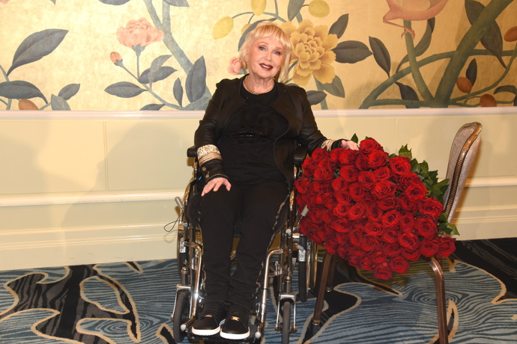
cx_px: 258
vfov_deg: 35.1
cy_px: 172
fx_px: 546
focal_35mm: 38
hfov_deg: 50.7
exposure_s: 1/80
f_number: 5.6
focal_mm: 38
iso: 640
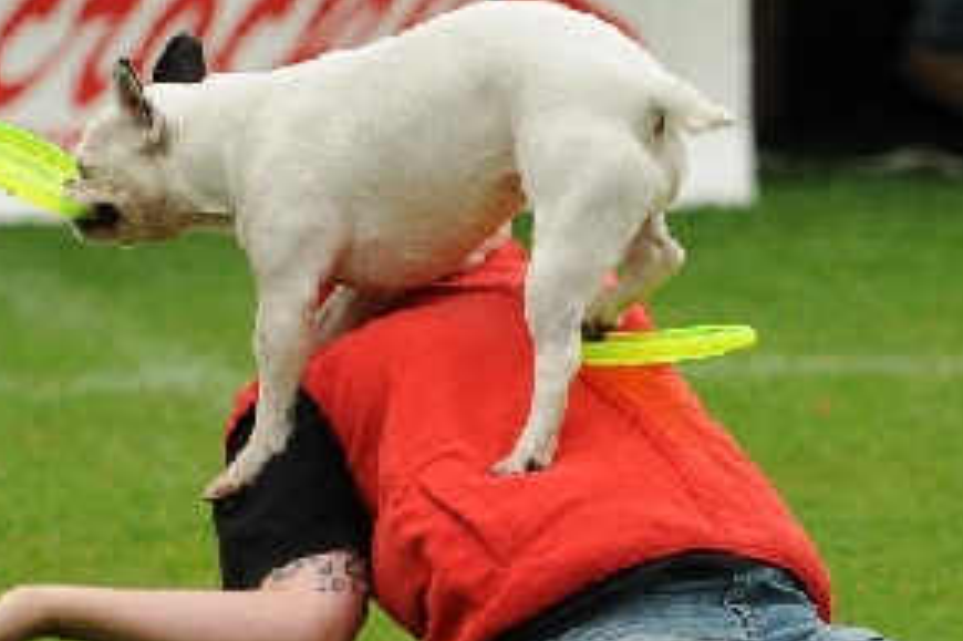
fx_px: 14928
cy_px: 281
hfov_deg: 3.7
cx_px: 485
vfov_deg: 2.5
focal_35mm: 558
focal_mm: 135
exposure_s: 1/800
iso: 400
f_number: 2.8
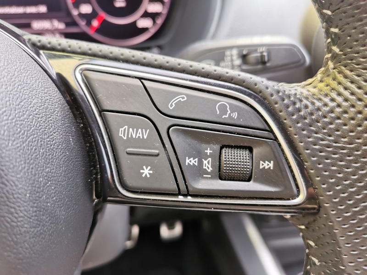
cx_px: 184
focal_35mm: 27
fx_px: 286
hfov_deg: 65.3
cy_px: 138
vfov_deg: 51.4
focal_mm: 5.58
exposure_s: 1/120
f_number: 1.8
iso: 125
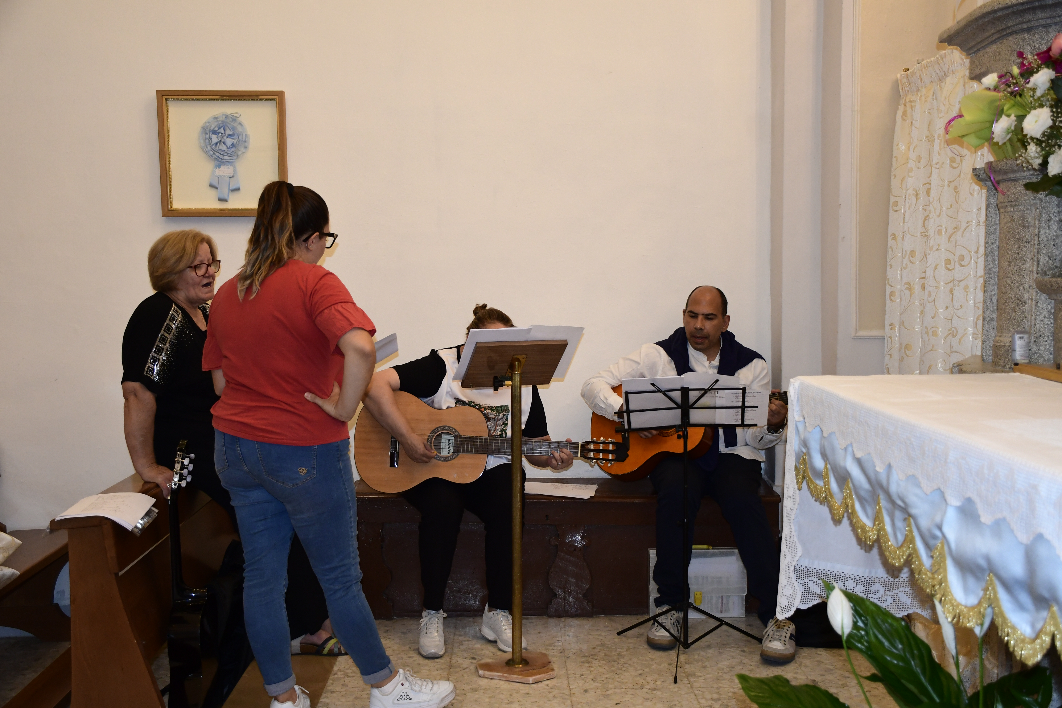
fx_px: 1150
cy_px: 354
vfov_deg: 34.2
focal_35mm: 39
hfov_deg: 49.6
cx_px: 531
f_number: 3.8
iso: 1250
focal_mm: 26
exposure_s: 1/125
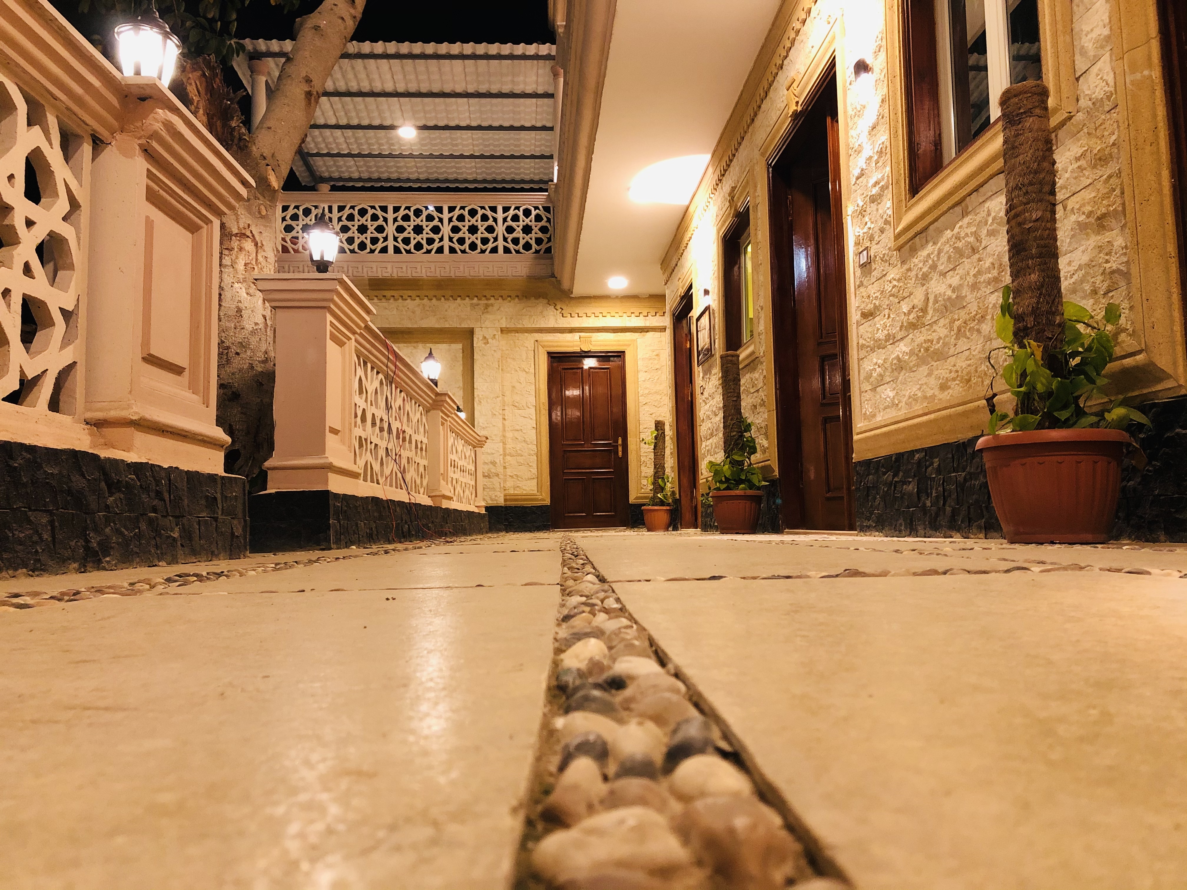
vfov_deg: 49.7
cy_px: 445
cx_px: 594
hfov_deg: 63.4
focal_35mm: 28
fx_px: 960
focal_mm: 4
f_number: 1.8
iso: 100
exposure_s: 1/11
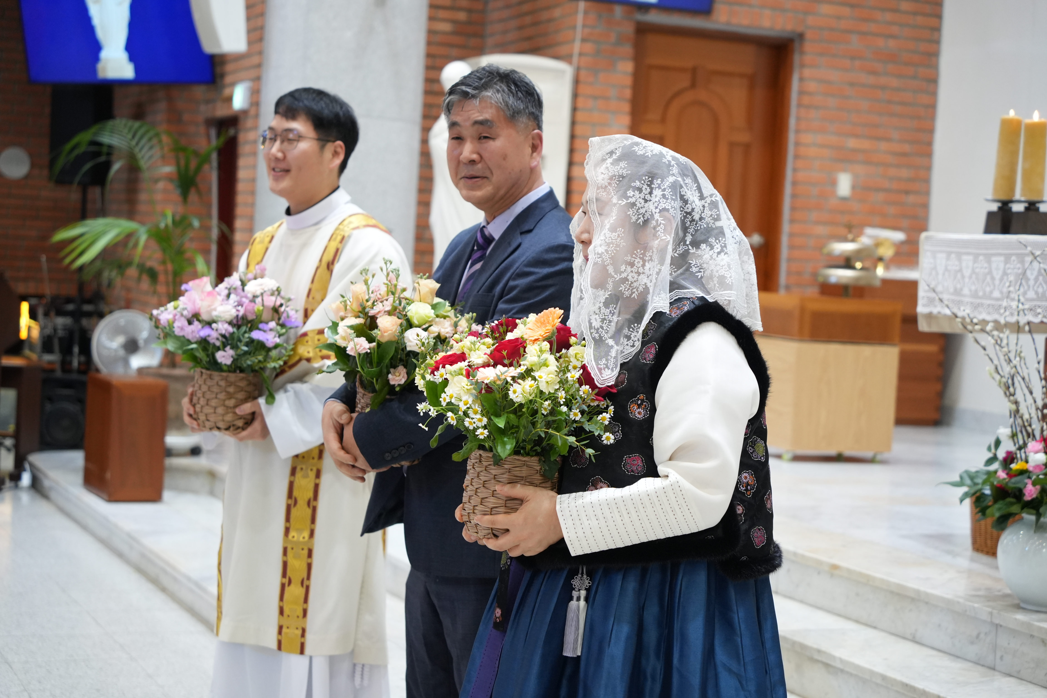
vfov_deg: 20.9
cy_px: 349
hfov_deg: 31.0
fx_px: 1890
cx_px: 524
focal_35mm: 65
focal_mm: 65
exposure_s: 1/160
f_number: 4
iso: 2500
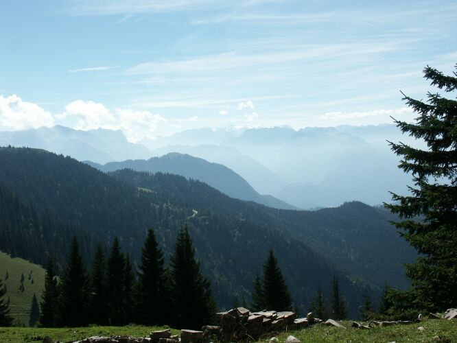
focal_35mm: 47
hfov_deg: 40.4
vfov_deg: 30.9
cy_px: 172
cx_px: 228
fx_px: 621
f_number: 9.5
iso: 100
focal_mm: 12.12
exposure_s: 1/350
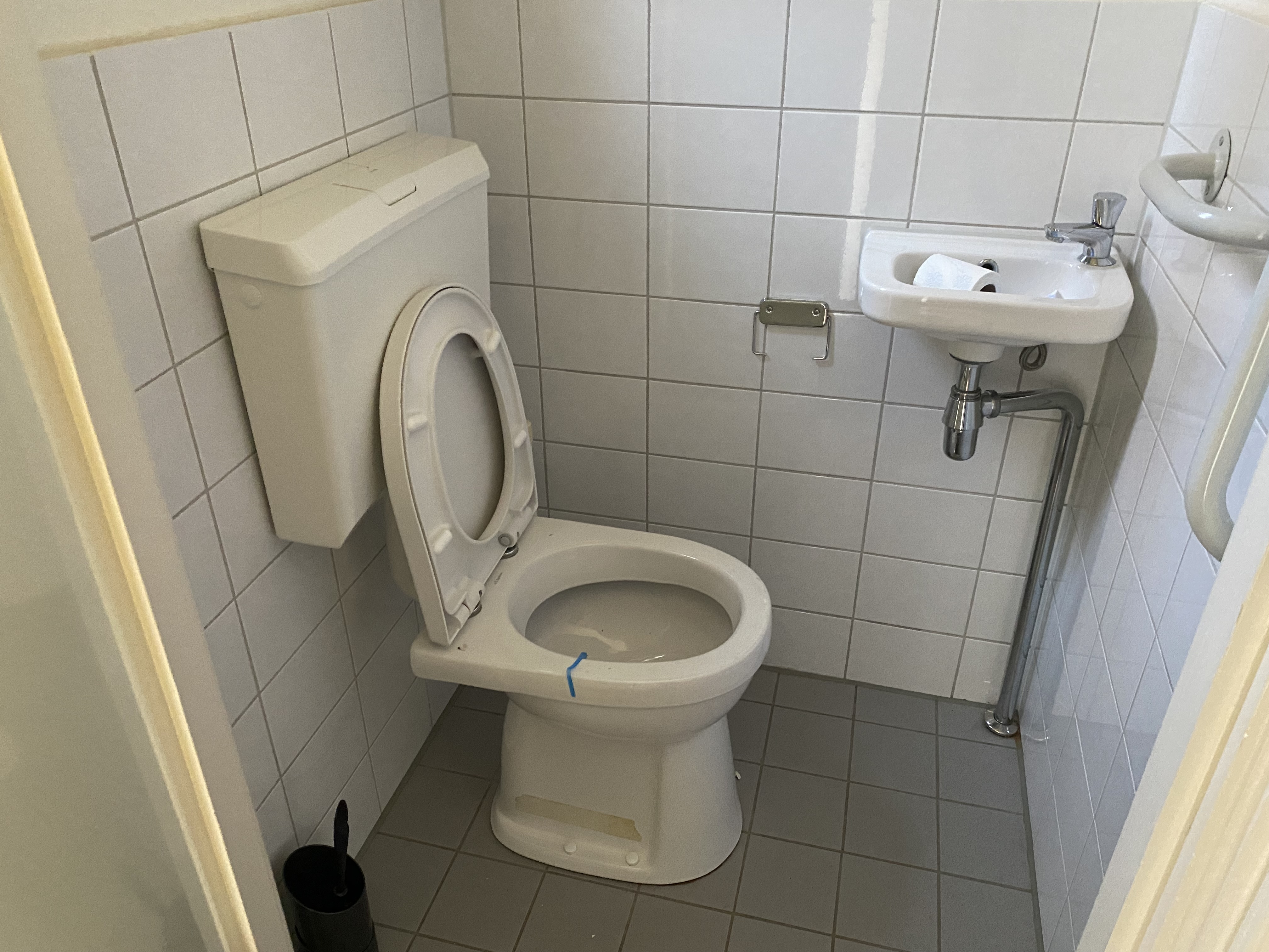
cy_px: 476
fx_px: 953
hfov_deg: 67.3
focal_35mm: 26
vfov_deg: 53.1
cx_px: 634
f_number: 1.8
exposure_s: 1/40
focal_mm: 4.25
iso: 500
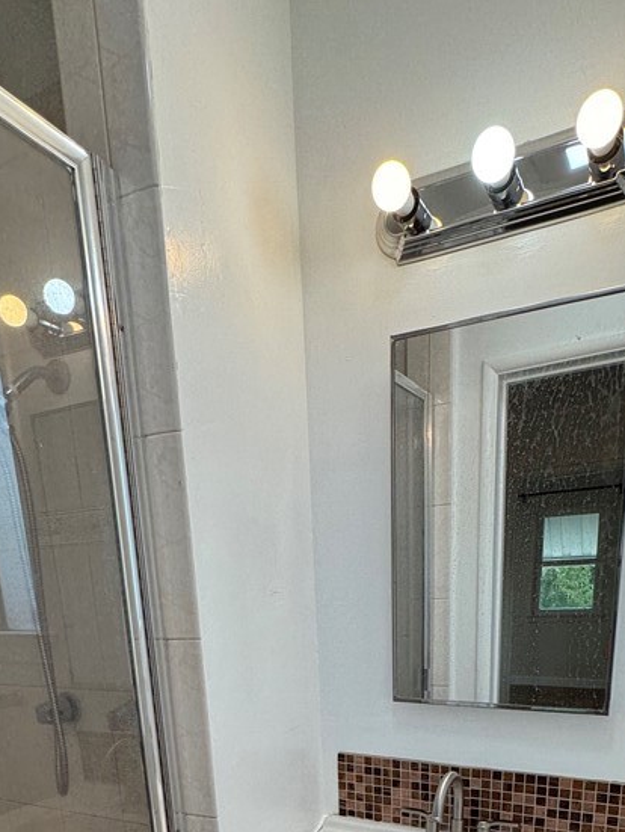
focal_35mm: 26
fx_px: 625
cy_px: 737
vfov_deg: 58.3
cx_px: 334
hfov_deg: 53.1
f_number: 2.2
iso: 40
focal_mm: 2.22
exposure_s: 1/164
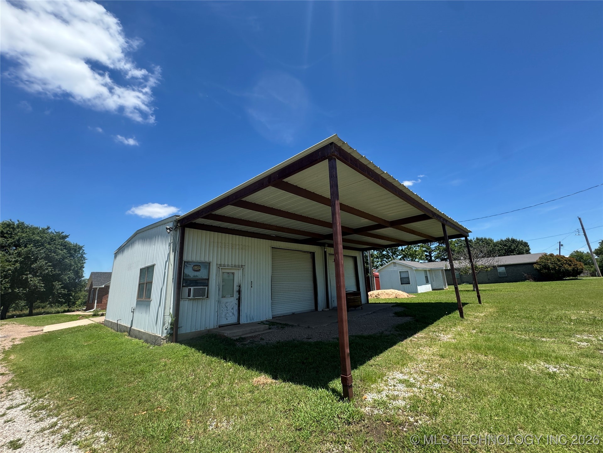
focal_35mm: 14
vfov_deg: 85.7
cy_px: 226
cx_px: 302
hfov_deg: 102.1
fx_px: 244
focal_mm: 2.22
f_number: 2.2
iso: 40
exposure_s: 1/700
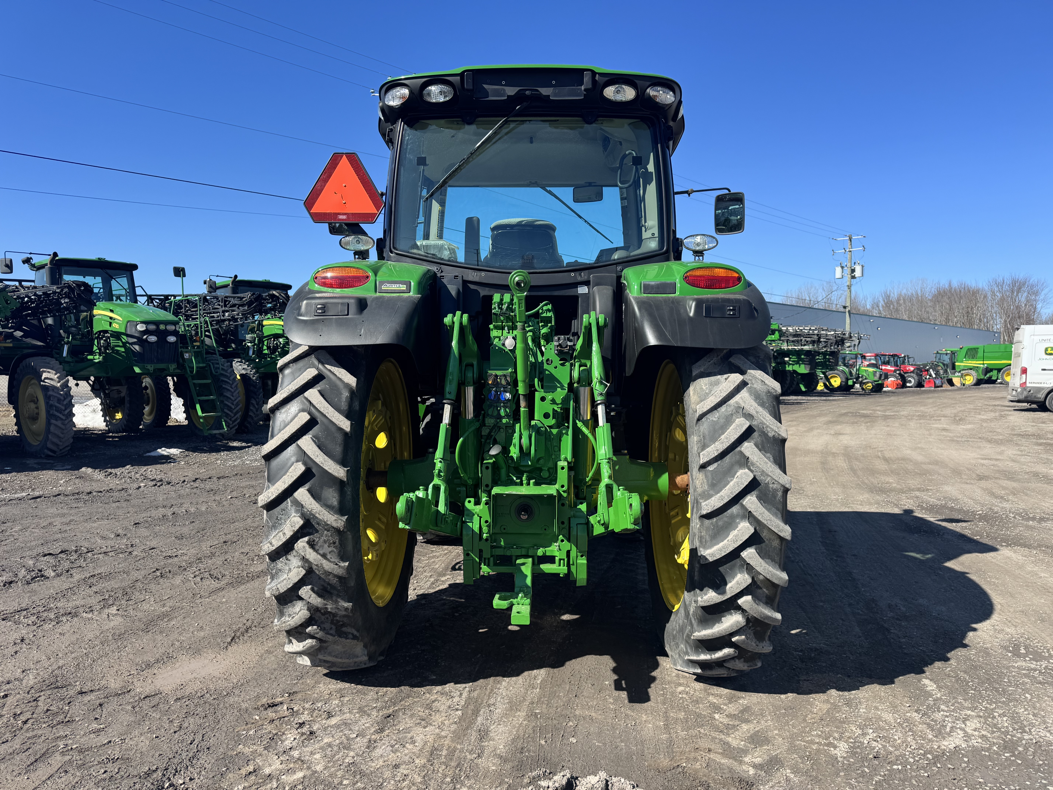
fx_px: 730
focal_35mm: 24
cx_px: 526
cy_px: 395
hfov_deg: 71.6
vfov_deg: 56.8
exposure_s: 1/3247
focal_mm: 6.76
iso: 80
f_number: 1.78
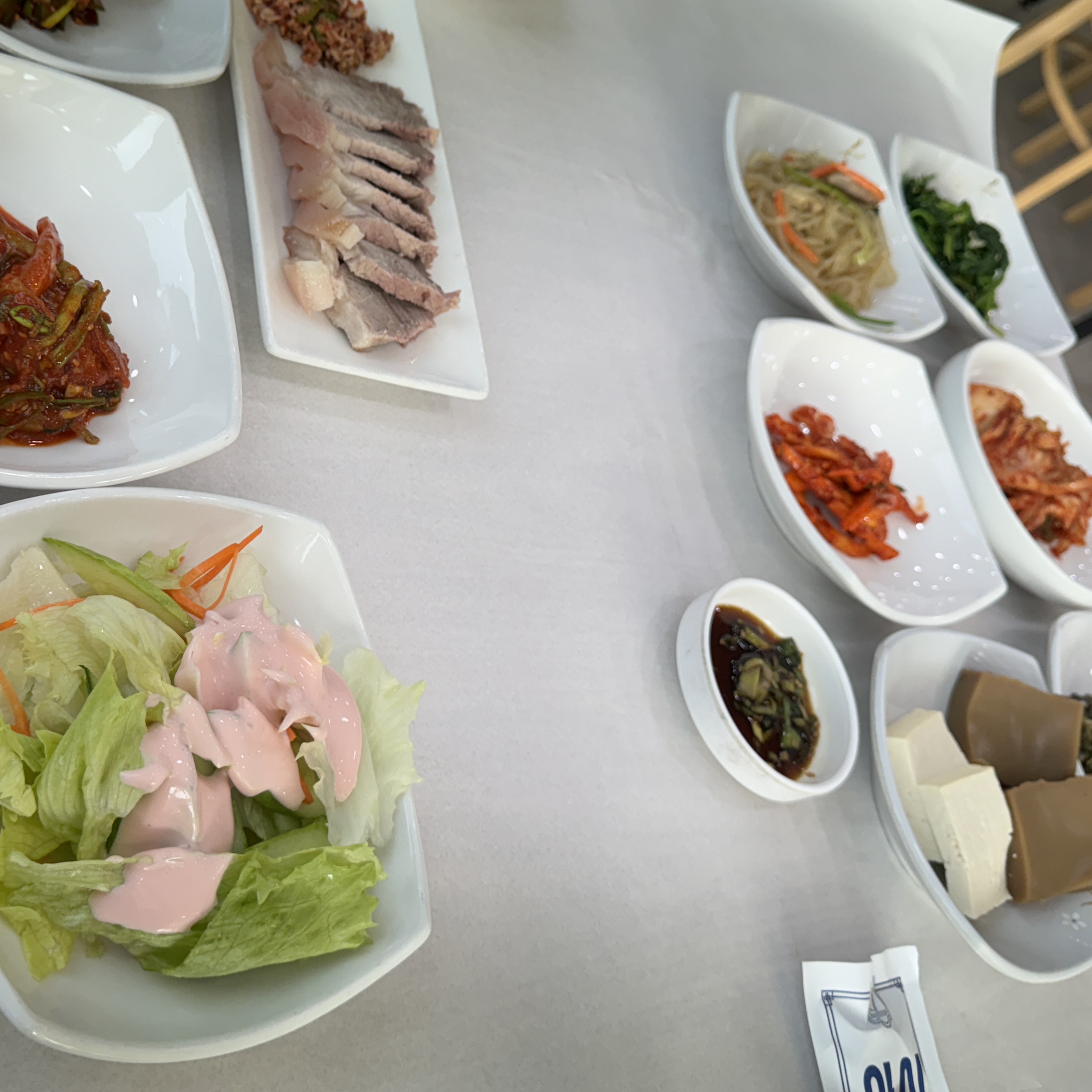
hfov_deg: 42.1
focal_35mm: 39
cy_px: 395
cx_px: 343
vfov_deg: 42.4
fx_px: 1392
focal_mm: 6.86
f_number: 1.78
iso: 80
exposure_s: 1/495
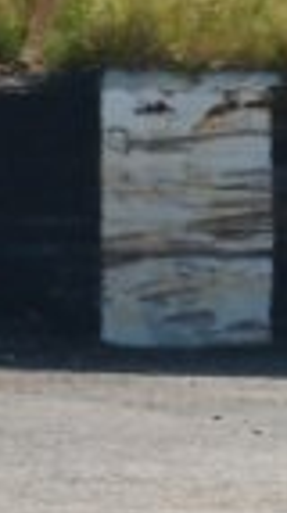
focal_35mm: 387
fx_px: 5262
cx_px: -588
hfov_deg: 3.1
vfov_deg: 5.5
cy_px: 664
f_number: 5.3
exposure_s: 1/1000
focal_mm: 55
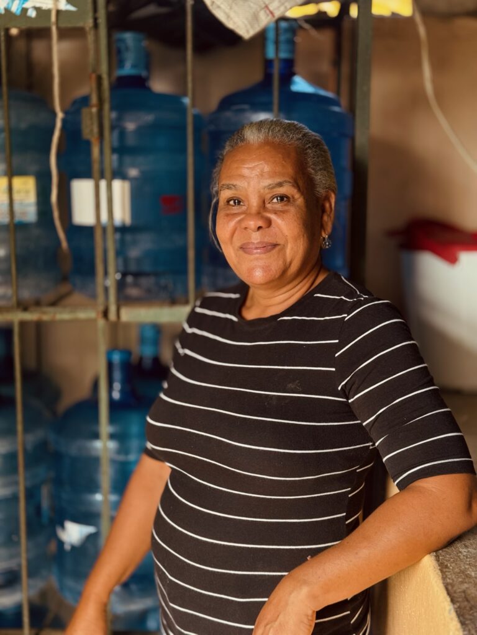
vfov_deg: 39.7
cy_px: 318
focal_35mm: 48
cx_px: 238
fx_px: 882
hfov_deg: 30.3
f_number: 1.78
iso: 64
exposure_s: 1/121
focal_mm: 6.76
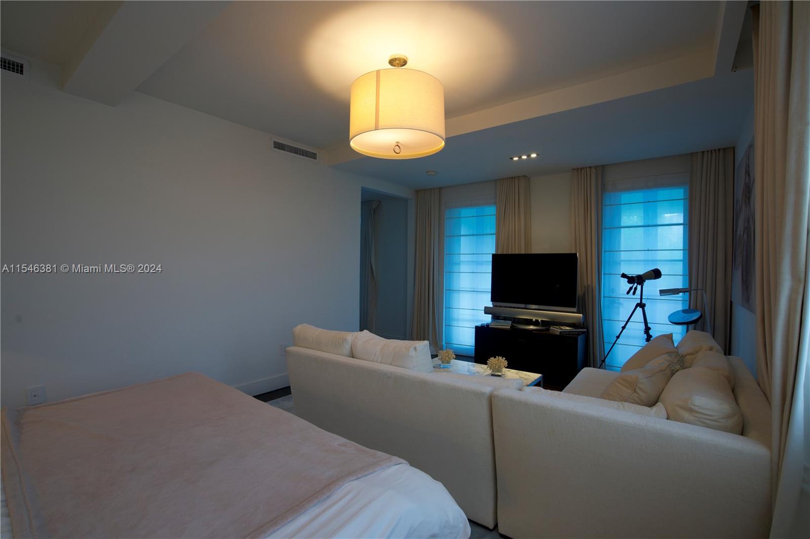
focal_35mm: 16
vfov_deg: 73.7
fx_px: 360
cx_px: 405
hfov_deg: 96.7
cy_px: 270
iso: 400
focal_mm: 16
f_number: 8
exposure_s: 1/13
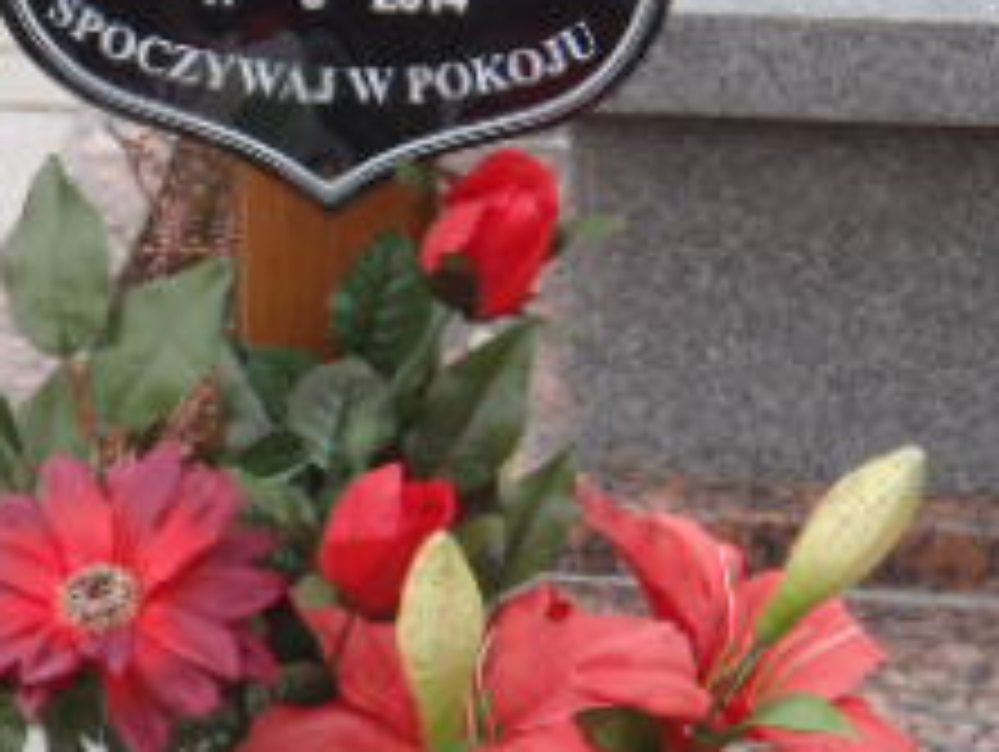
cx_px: 396
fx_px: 6067
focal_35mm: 210
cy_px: 185
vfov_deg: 7.1
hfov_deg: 9.4
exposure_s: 1/60
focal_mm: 13.18
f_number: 4
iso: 80
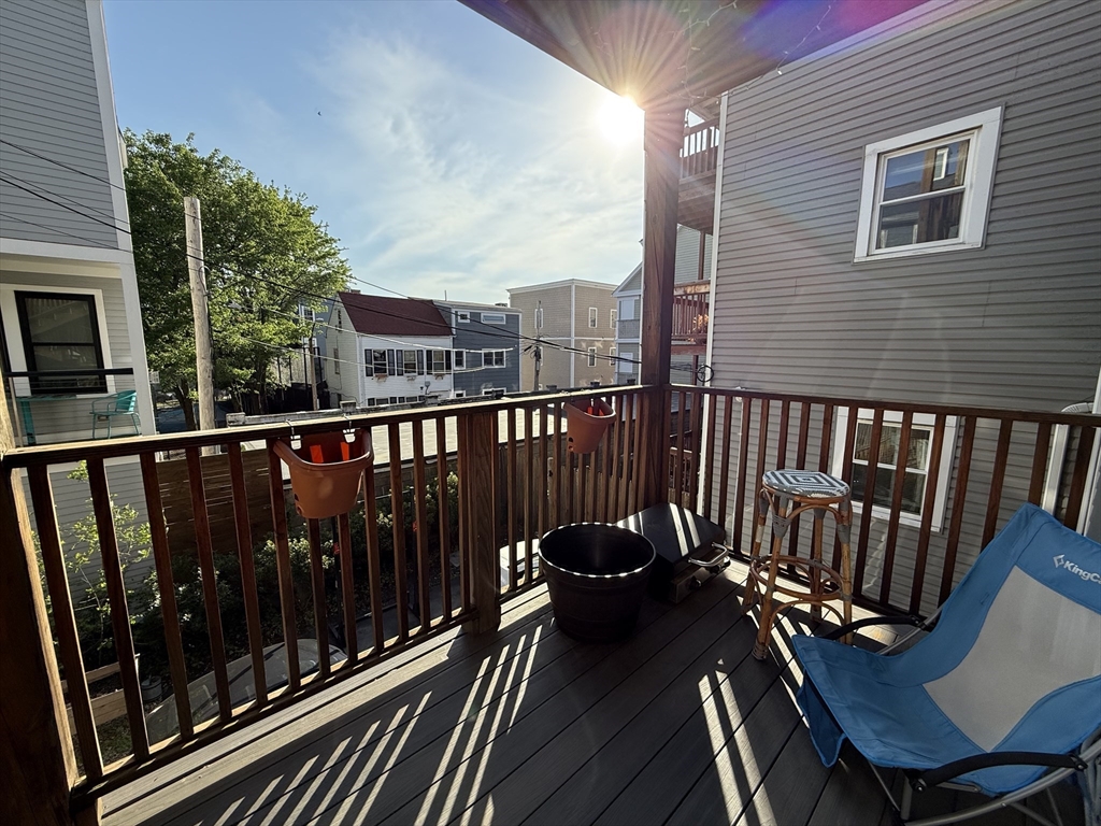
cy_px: 413
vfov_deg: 85.7
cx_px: 550
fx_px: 445
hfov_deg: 102.1
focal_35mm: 14
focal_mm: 2.22
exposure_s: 1/1105
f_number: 2.2
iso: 64
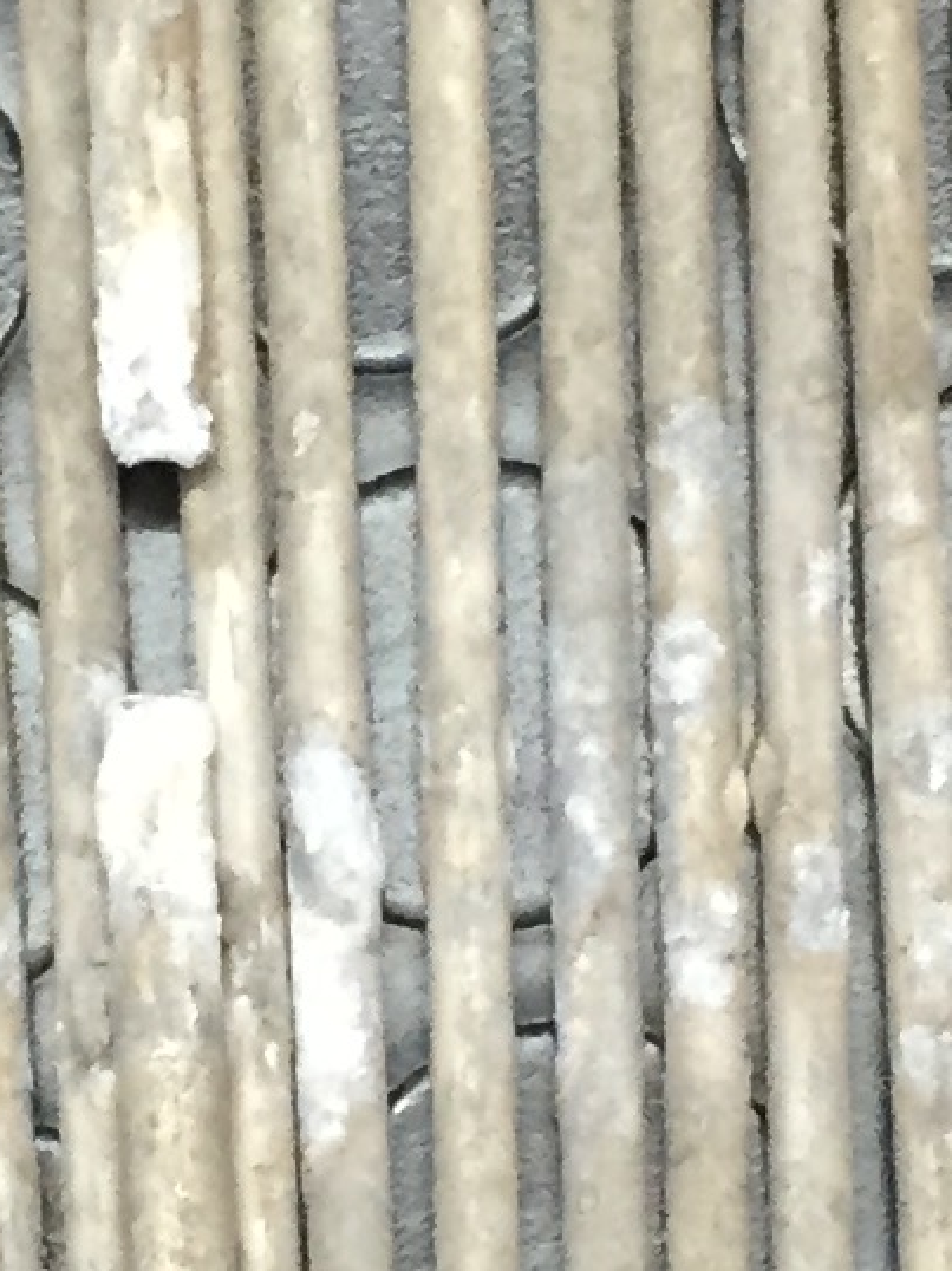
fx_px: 6459
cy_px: 893
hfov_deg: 8.4
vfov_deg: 11.2
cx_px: 328
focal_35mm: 176
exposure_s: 1/20
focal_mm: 4.15
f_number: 2.2
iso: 250
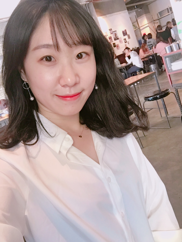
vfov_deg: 58.4
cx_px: 91
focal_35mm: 31
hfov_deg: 45.4
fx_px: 217
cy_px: 121
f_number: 2.2
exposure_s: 1/30
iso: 125
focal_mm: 2.65
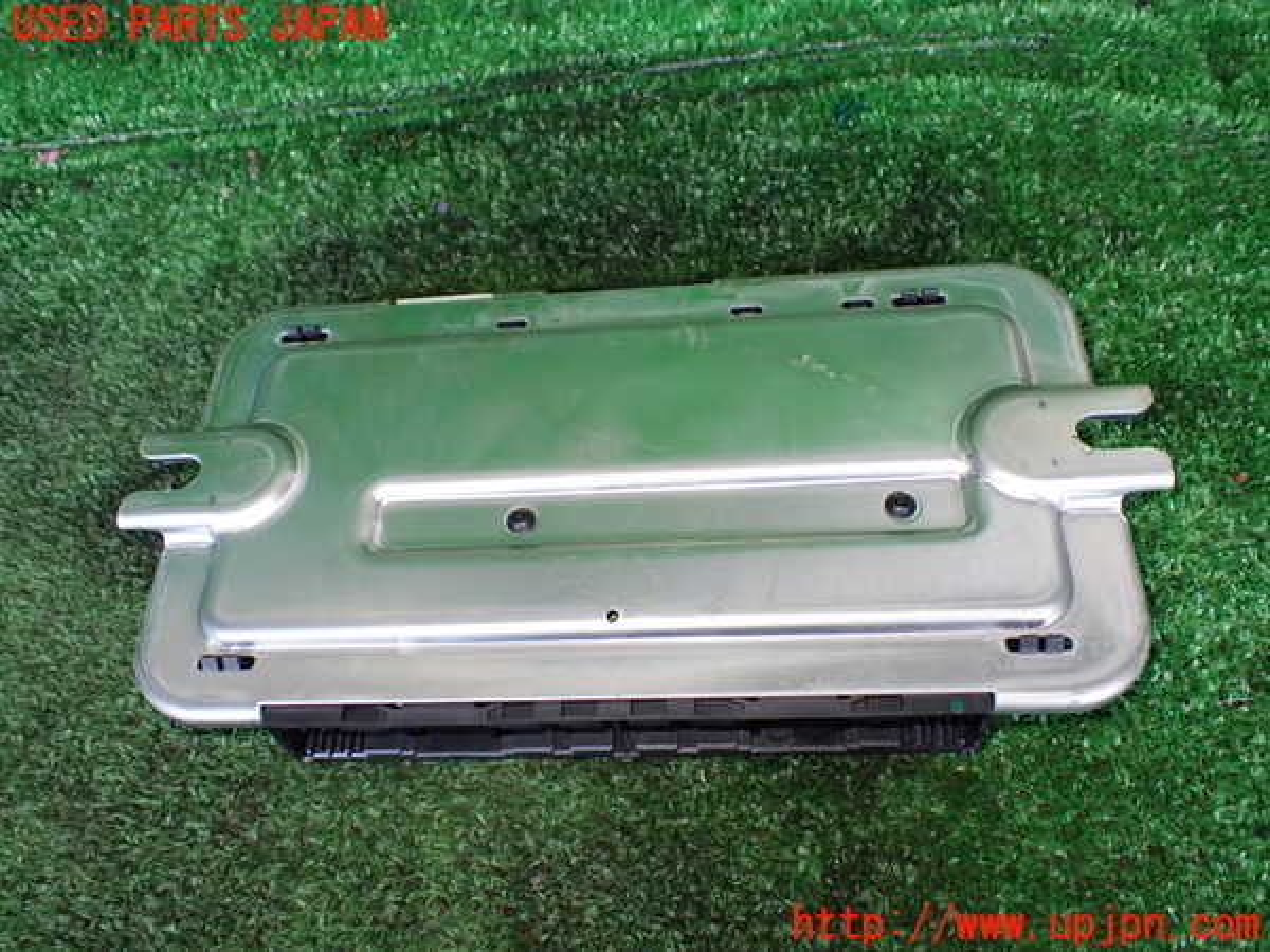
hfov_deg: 60.0
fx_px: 1101
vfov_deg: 46.8
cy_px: 476
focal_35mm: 30
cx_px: 635
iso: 800
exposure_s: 1/60
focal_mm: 5.4
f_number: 2.3
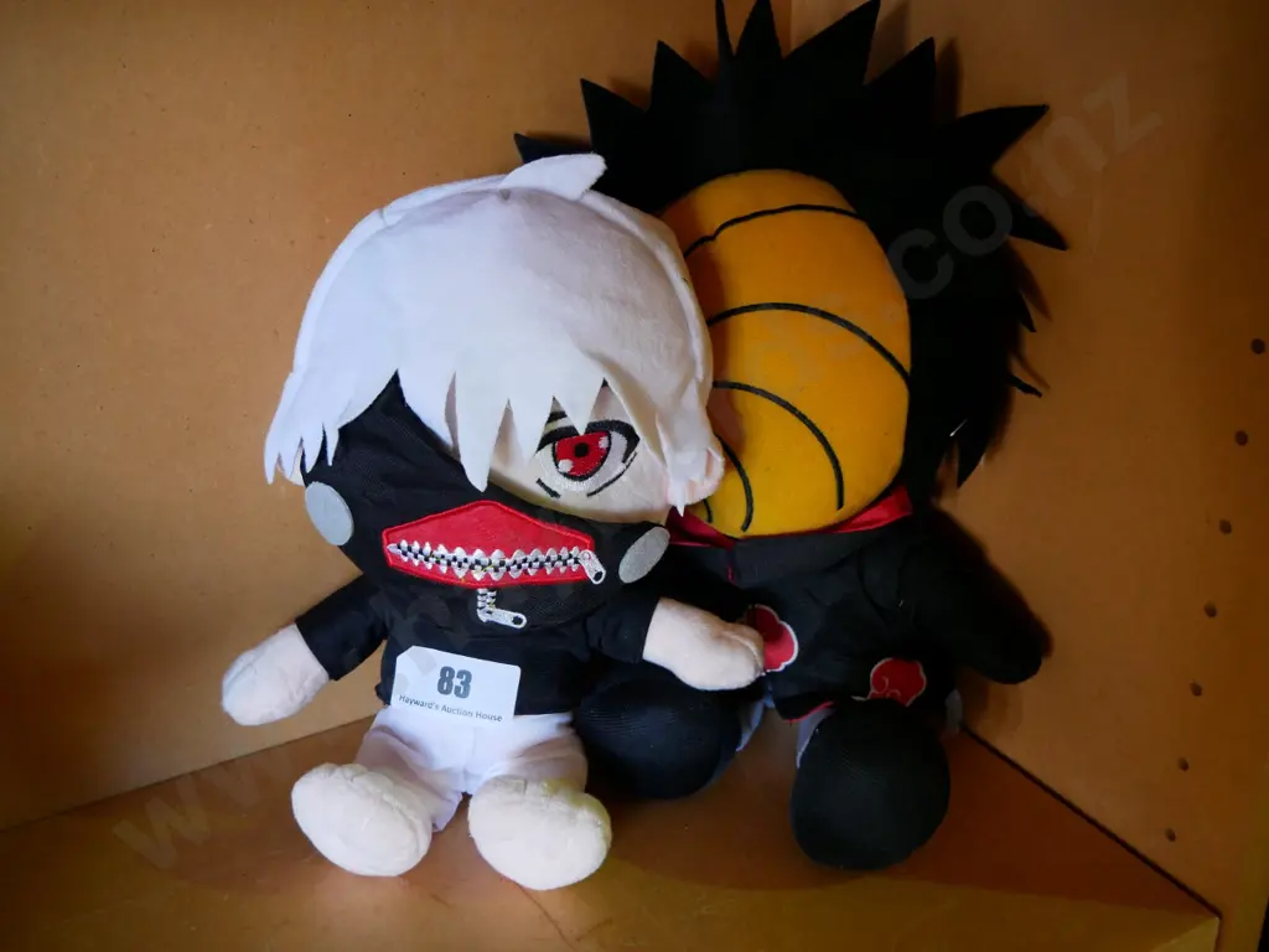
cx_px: 634
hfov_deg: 51.4
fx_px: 1320
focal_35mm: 36
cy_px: 476
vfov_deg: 39.7
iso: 2000
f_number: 3.9
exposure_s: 1/60
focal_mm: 18
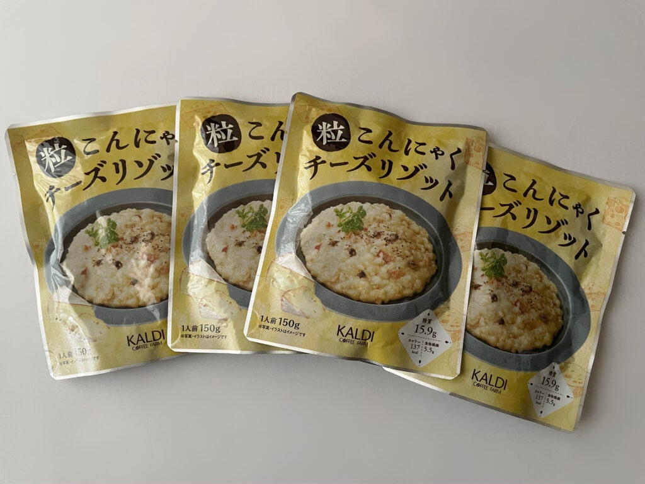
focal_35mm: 26
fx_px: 484
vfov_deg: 53.1
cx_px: 322
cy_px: 242
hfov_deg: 67.3
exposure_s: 1/27
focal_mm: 4.2
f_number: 1.6
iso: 1000
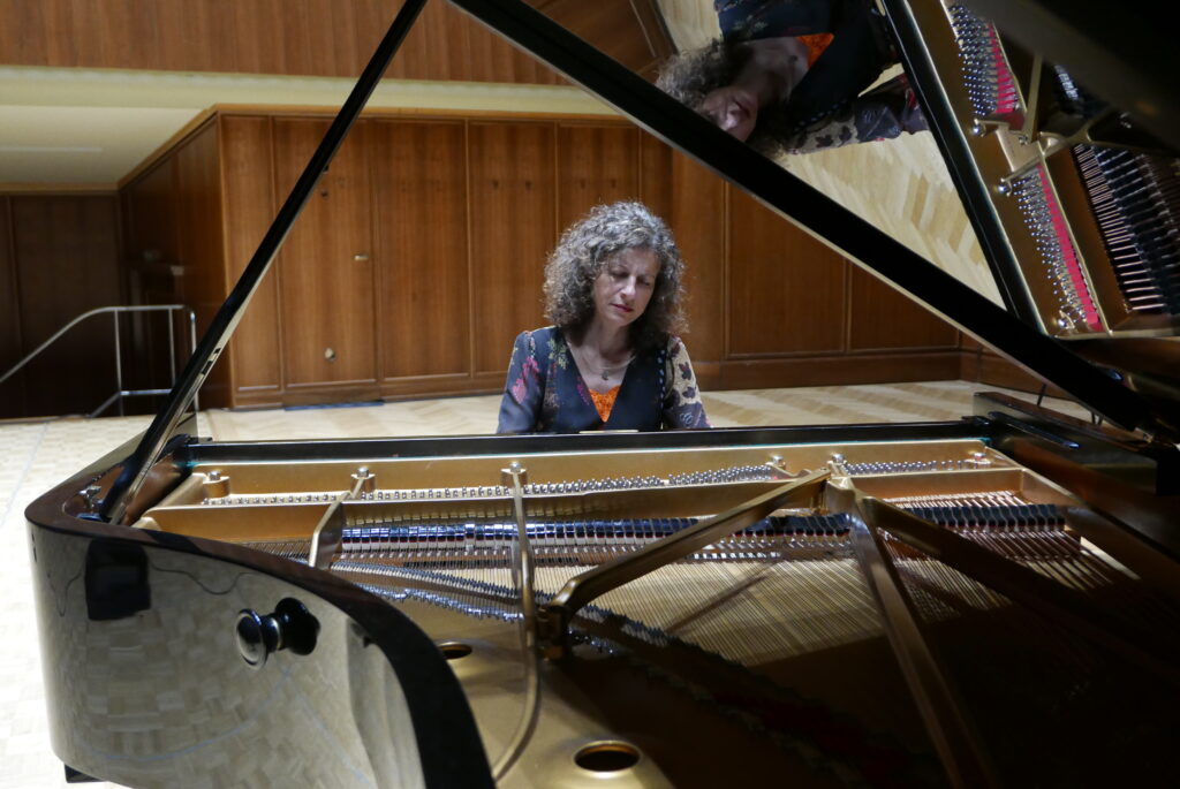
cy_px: 394
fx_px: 1148
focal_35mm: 35
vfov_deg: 37.9
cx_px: 590
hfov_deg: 54.4
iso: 1600
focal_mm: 15.9
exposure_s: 1/60
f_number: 2.3
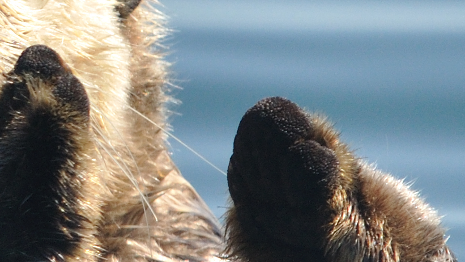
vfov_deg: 0.5
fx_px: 30335
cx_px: -32
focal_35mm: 2460
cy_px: 16
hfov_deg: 0.9
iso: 400
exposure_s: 1/2000
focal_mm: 300
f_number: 5.6
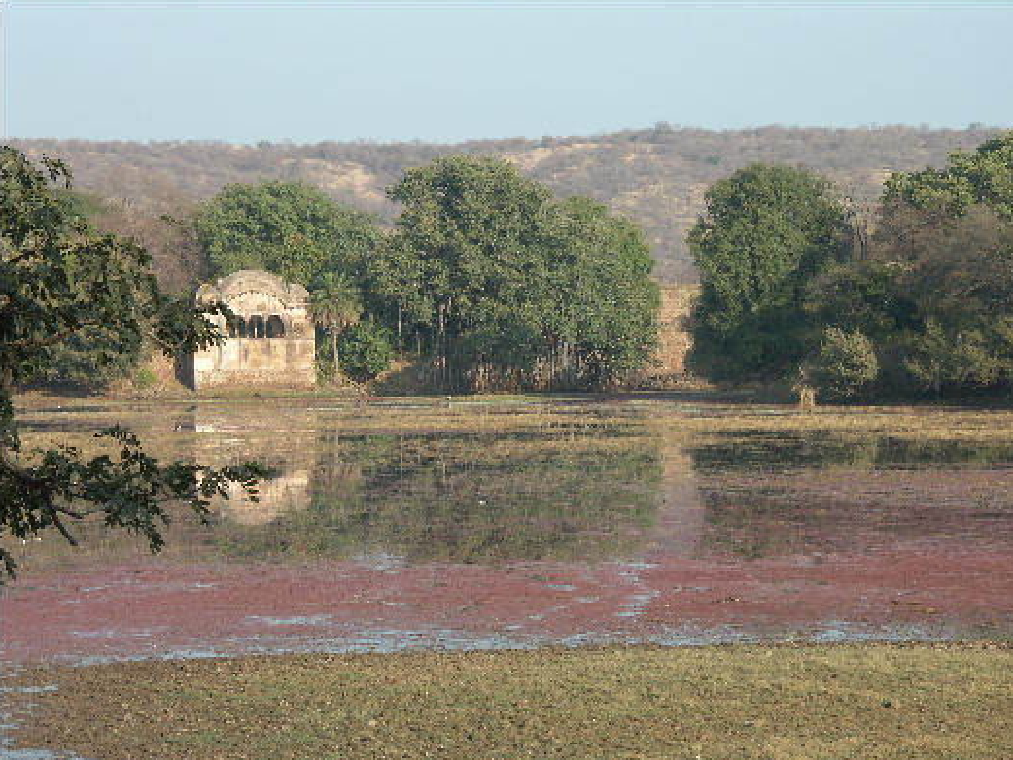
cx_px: 514
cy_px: 385
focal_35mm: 130
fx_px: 3805
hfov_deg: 15.2
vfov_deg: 11.4
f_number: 5
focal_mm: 32.26
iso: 100
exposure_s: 1/400
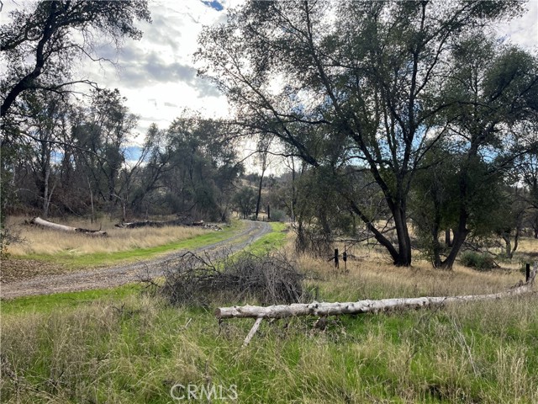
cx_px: 269
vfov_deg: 53.1
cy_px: 202
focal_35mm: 26
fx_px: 404
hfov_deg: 67.3
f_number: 1.6
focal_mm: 5.1
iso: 50
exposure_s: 1/1862
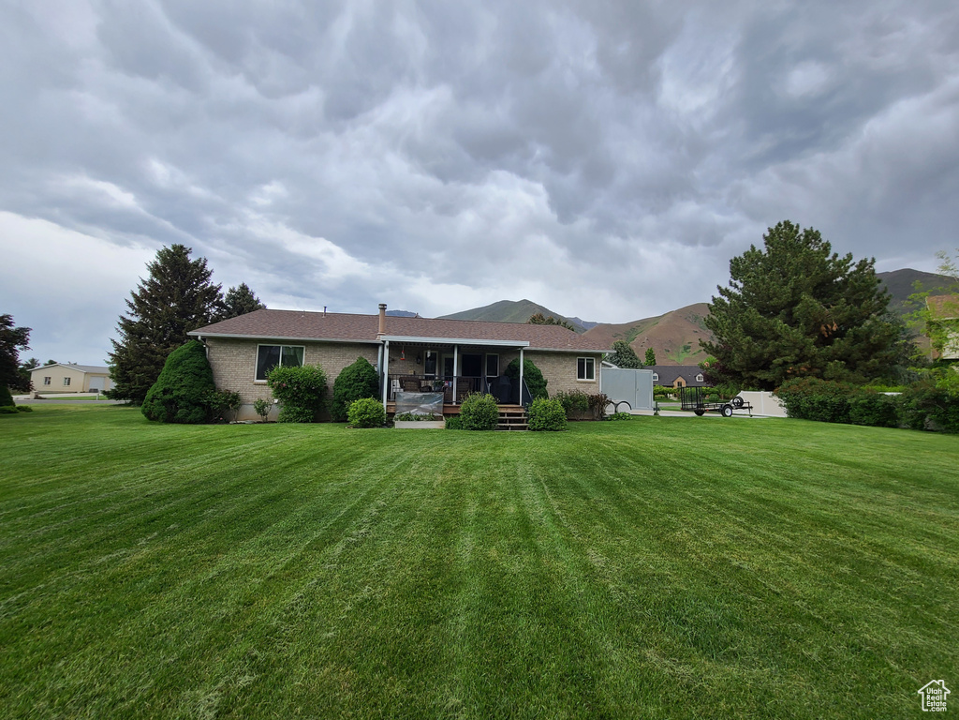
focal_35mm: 13
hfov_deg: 106.2
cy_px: 360
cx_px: 480
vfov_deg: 89.9
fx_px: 360
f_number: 2.2
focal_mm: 2.2
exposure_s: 1/621
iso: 64
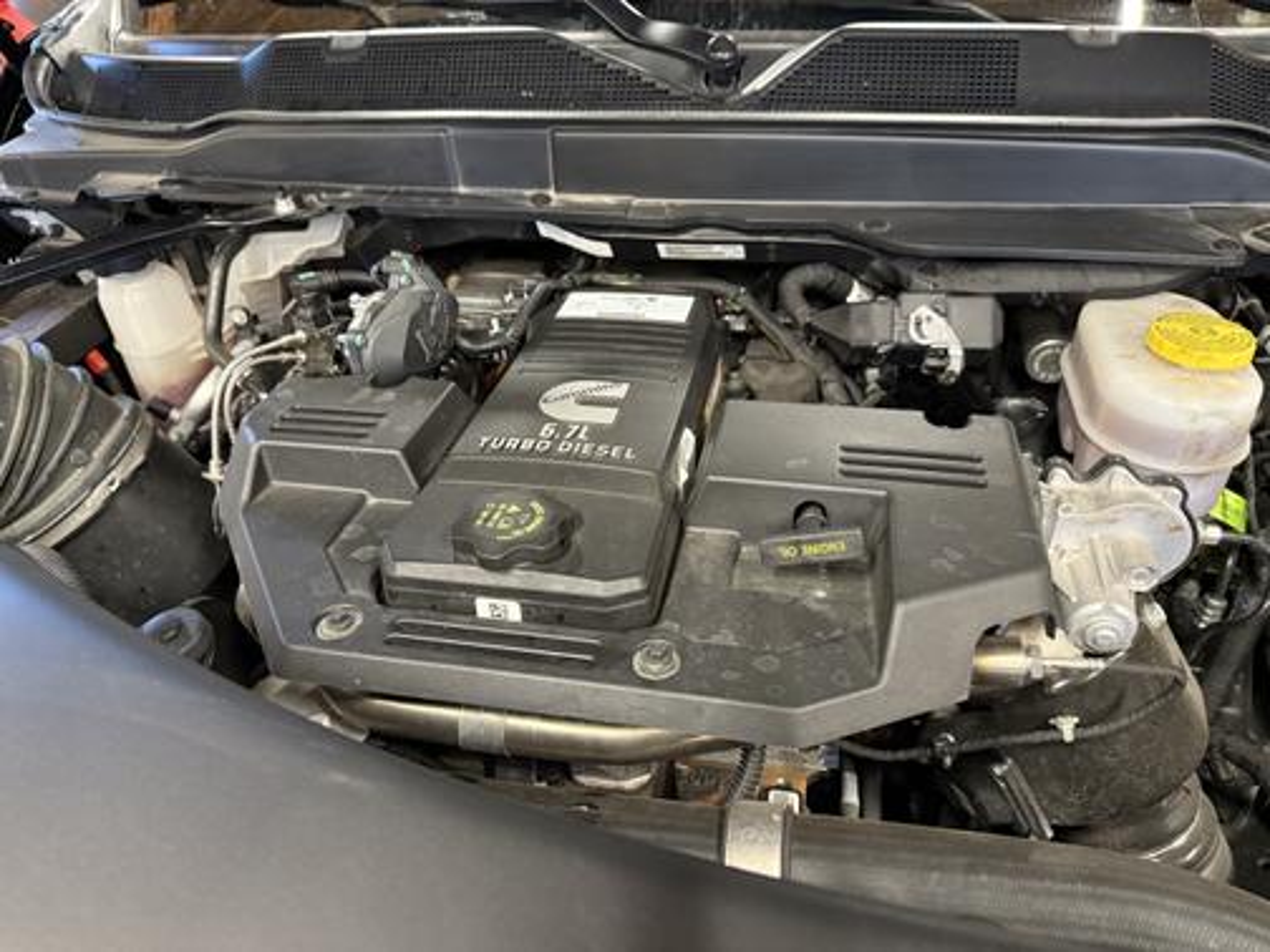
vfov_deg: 56.8
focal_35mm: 24
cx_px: 635
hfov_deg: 71.6
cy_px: 476
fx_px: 881
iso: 800
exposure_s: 1/40
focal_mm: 6.76
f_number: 1.78
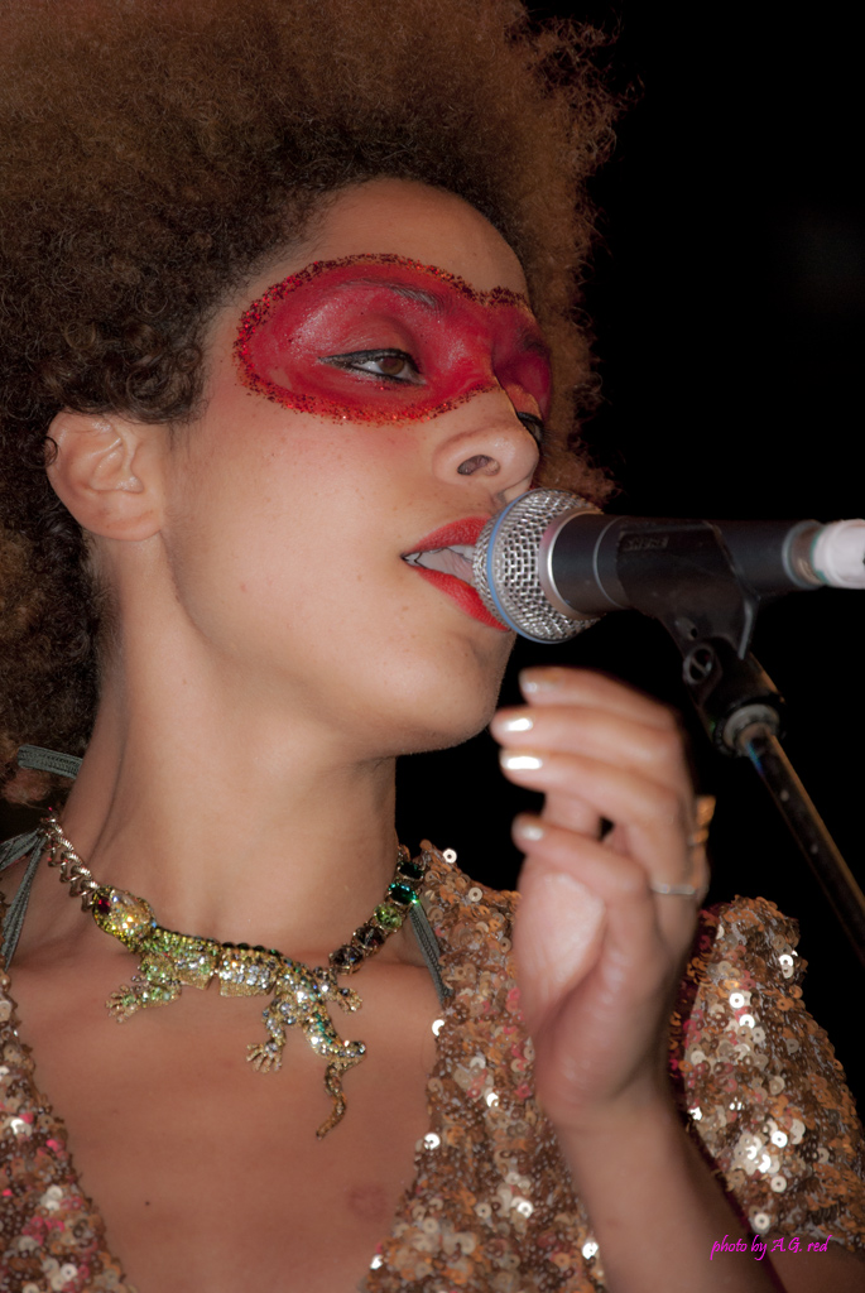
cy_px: 646
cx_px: 432
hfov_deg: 5.6
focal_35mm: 248
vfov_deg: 8.3
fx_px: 8899
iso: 200
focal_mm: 165
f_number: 5.3
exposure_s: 1/60
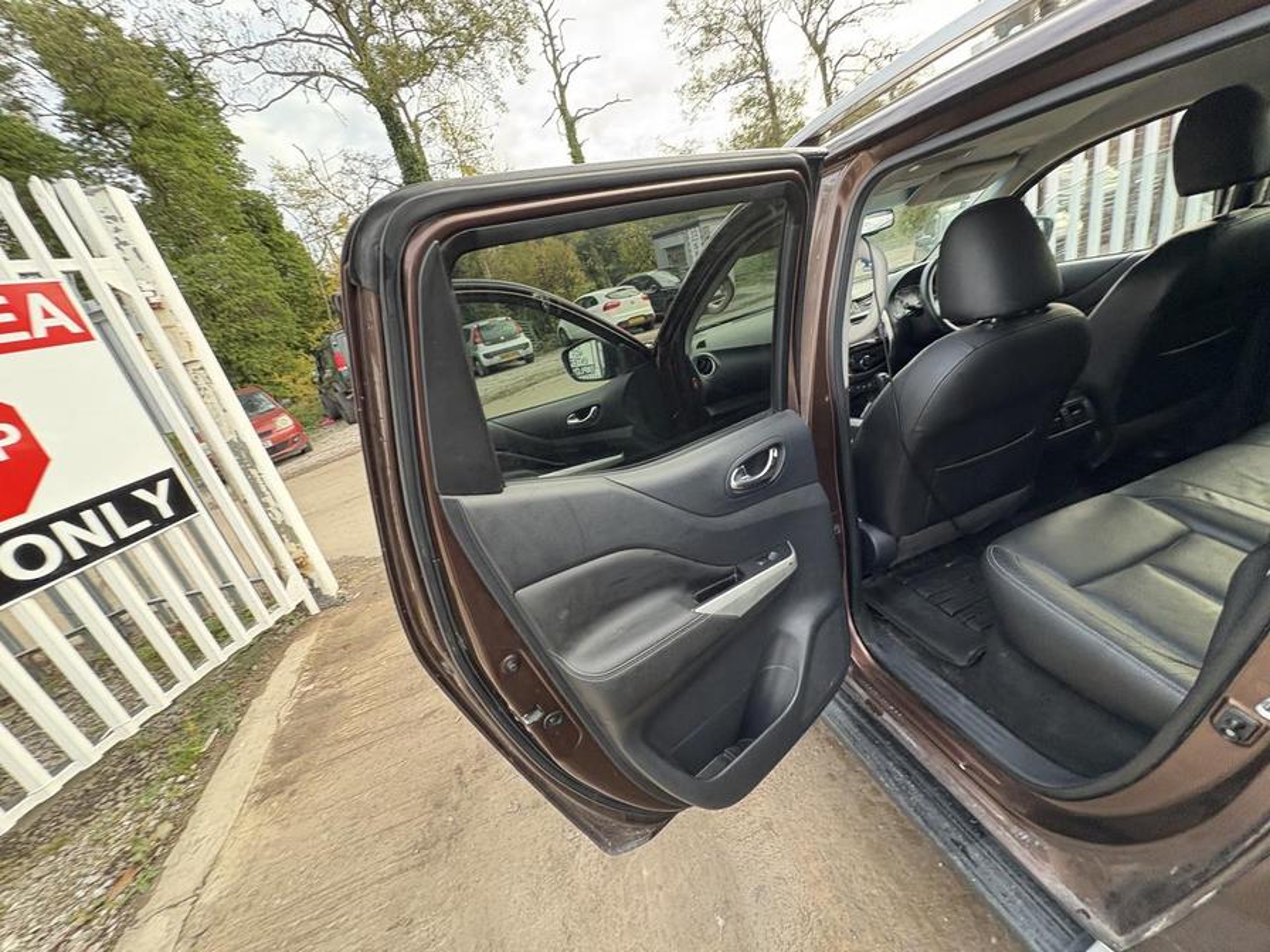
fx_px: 514
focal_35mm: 14
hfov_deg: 102.1
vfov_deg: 85.7
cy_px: 476
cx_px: 635
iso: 200
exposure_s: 1/99
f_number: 2.2
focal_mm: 2.22
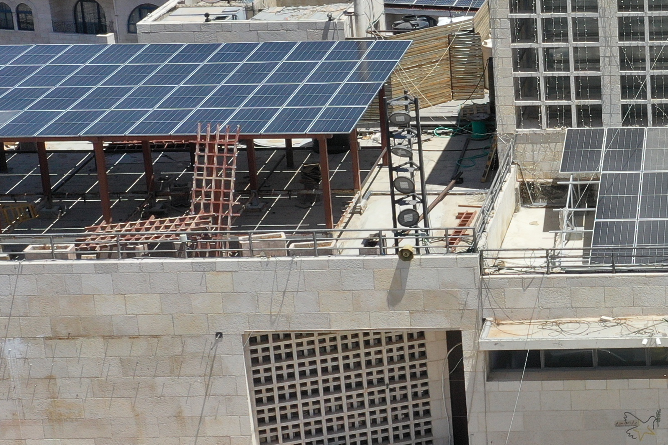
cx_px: 787
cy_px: 123
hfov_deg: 20.0
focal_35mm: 96
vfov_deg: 14.2
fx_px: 1781
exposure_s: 1/500
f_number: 6.3
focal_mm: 10.26
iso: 100
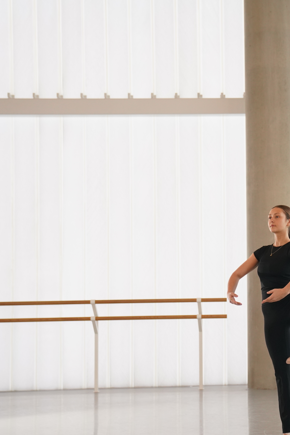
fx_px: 1076
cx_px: 372
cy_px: 242
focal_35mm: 89
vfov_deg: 22.9
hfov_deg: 14.7
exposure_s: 1/500
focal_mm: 46
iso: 1600
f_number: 2.8
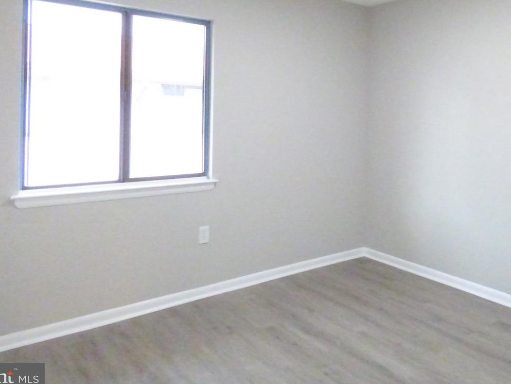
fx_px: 428
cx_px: 325
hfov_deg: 60.7
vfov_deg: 47.1
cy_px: 114
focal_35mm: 29
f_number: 2.8
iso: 3200
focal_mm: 3.58
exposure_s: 1/320
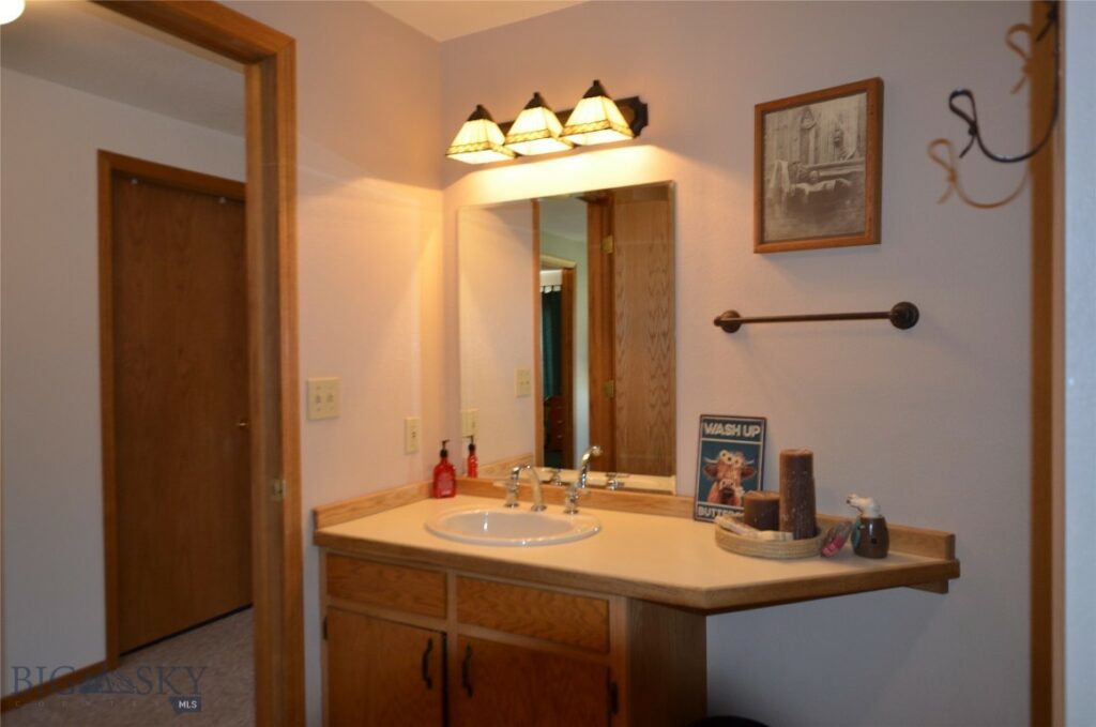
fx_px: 729
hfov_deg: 73.8
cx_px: 548
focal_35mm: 24
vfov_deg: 53.0
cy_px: 364
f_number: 3.5
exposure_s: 1/60
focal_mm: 16
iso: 400
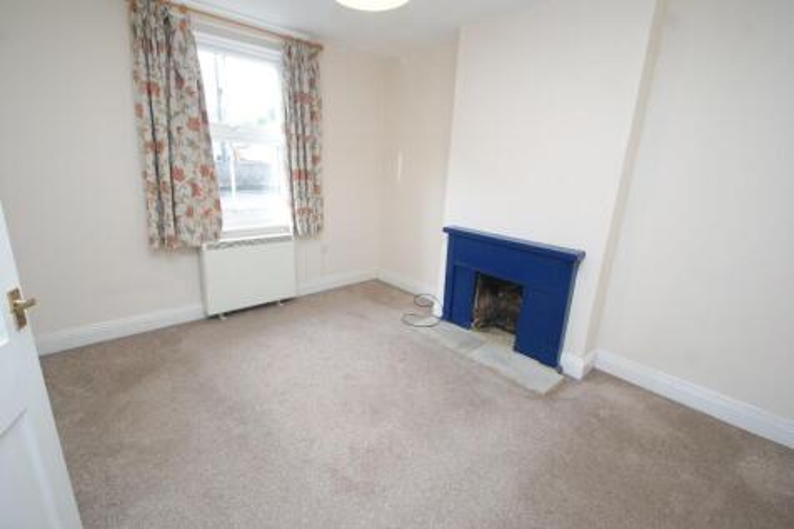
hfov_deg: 100.4
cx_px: 397
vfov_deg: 77.3
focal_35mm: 15
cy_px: 264
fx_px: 331
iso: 400
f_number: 5.6
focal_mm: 10
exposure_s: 1/60
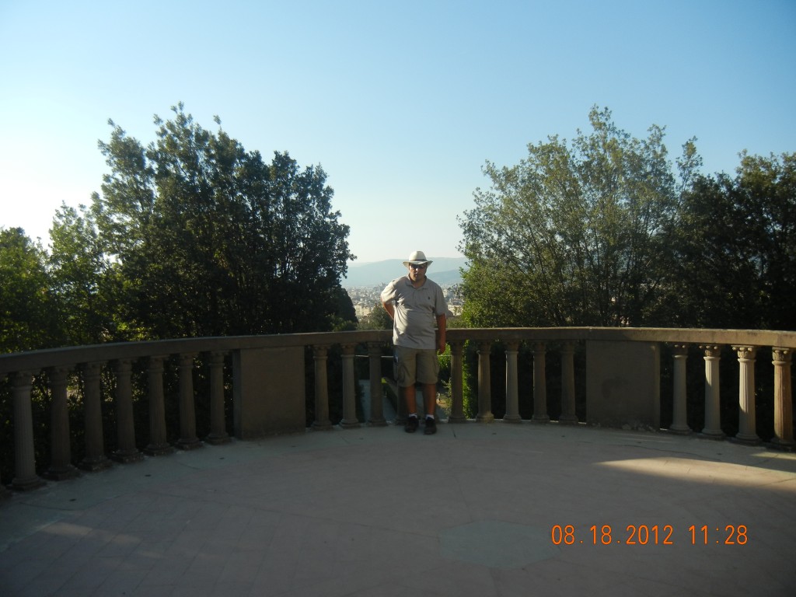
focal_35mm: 30
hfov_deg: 60.0
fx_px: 690
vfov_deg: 46.8
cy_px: 298
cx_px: 398
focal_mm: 5.4
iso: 160
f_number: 7
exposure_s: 1/250
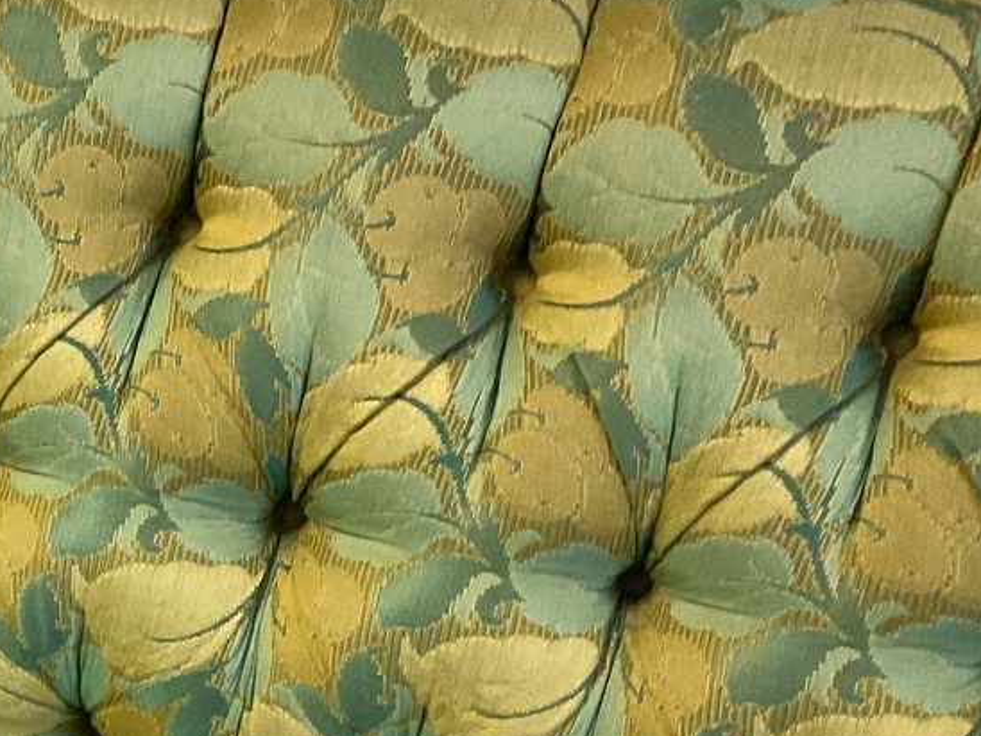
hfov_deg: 22.0
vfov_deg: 17.9
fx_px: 2267
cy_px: 775
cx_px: -296
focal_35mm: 80
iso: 200
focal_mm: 3
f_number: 1.8
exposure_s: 1/60
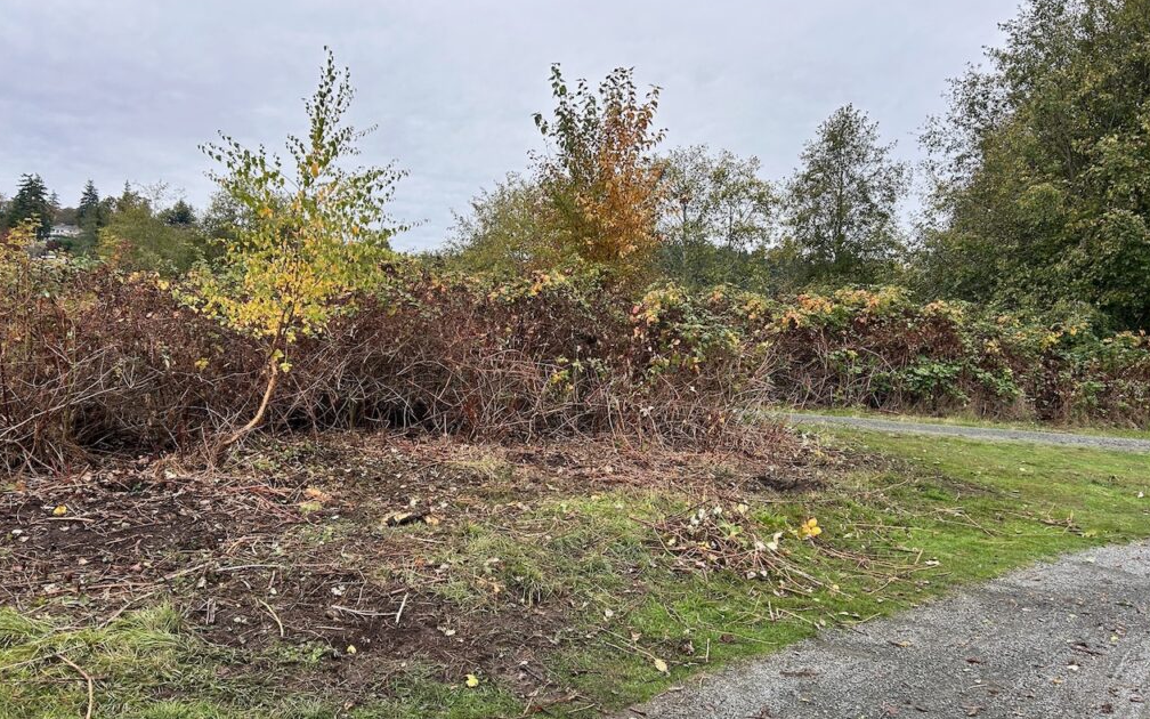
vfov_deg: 44.5
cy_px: 355
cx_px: 578
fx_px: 878
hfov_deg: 66.5
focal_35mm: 28
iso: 50
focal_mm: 5.7
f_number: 1.5
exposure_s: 1/513
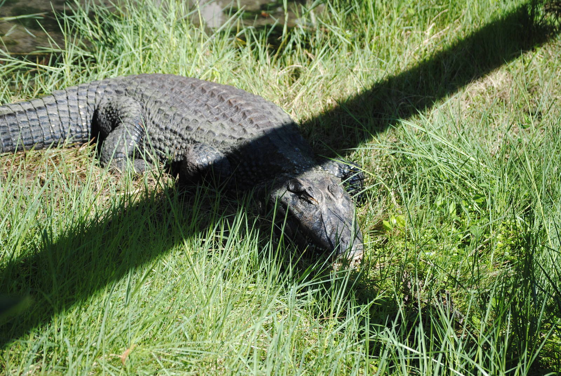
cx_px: 280
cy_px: 188
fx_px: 1638
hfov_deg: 19.4
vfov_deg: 13.1
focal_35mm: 105
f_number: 5.6
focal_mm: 70
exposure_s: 1/500
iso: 200
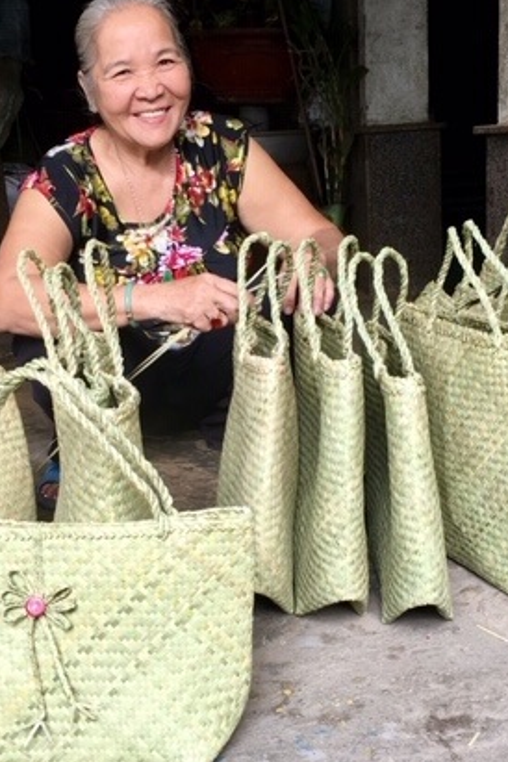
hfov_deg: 28.6
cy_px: 386
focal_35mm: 47
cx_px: 265
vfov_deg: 41.9
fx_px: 995
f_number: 2.2
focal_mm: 4.15
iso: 32
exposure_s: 1/100
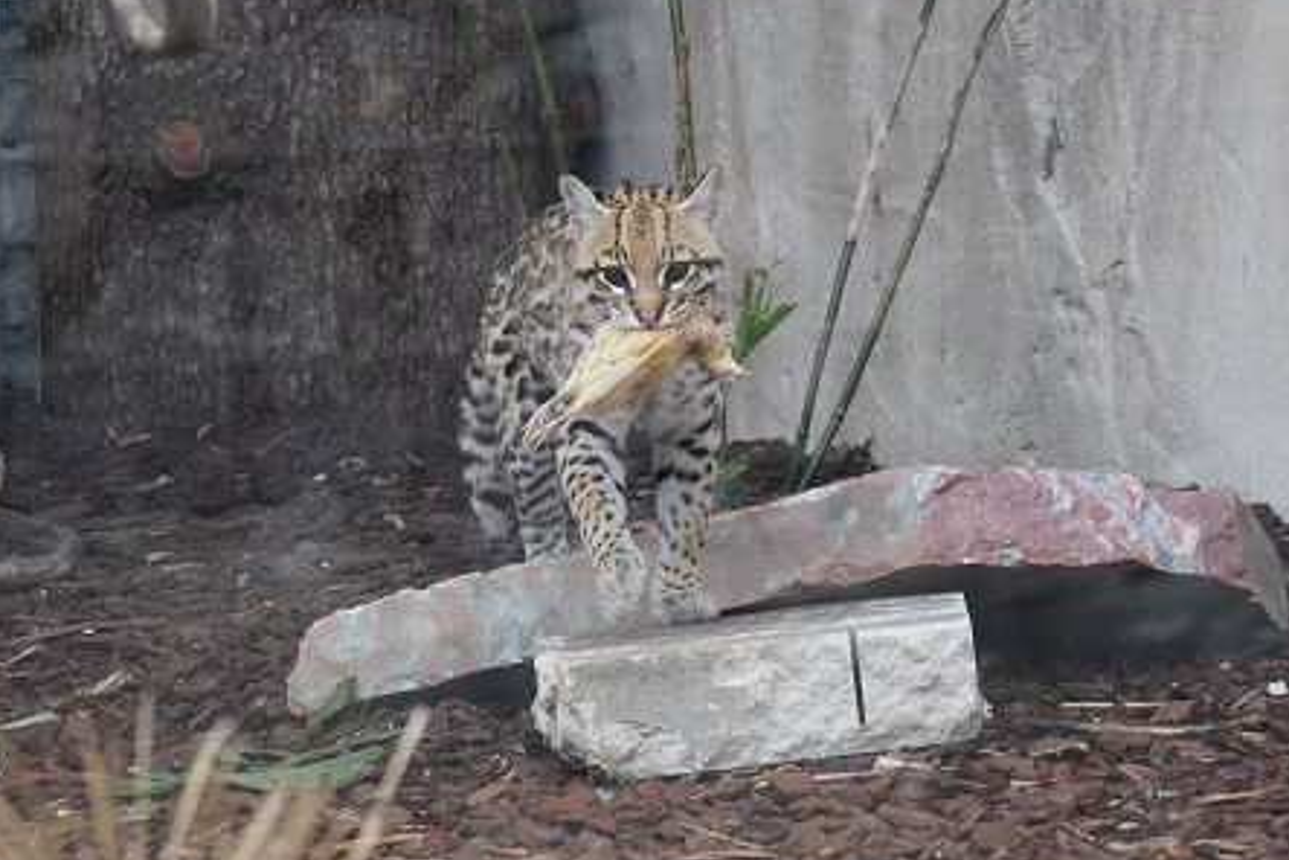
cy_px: 311
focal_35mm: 213
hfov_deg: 9.7
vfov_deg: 6.5
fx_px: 7614
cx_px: 697
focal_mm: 105
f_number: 5.6
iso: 2000
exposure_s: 1/500
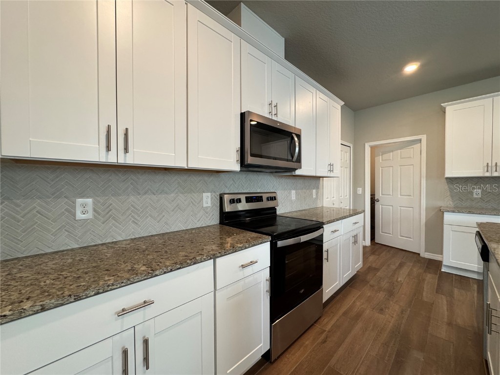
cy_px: 188
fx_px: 202
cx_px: 250
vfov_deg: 85.7
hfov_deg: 102.1
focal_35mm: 14
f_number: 2.2
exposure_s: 1/120
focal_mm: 2.22
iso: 320
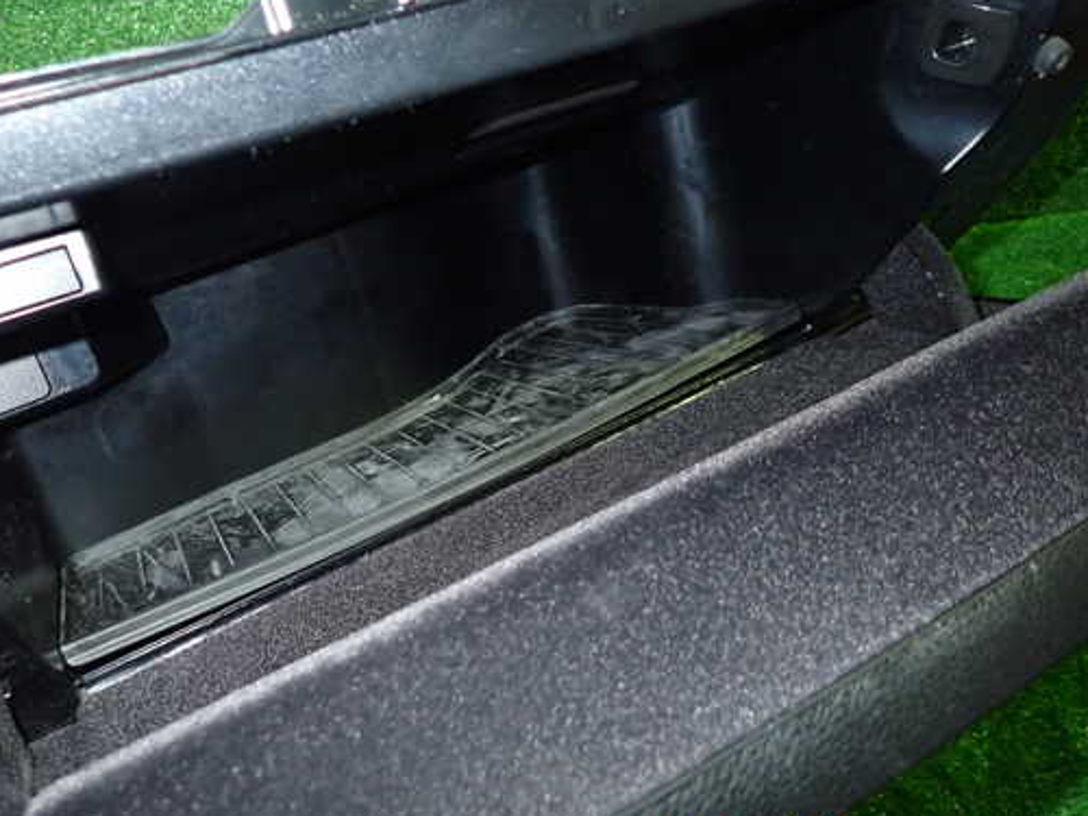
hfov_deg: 59.9
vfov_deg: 46.8
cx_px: 494
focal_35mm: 30
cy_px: 379
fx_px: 943
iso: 640
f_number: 5.6
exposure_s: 1/30
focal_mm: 4.5
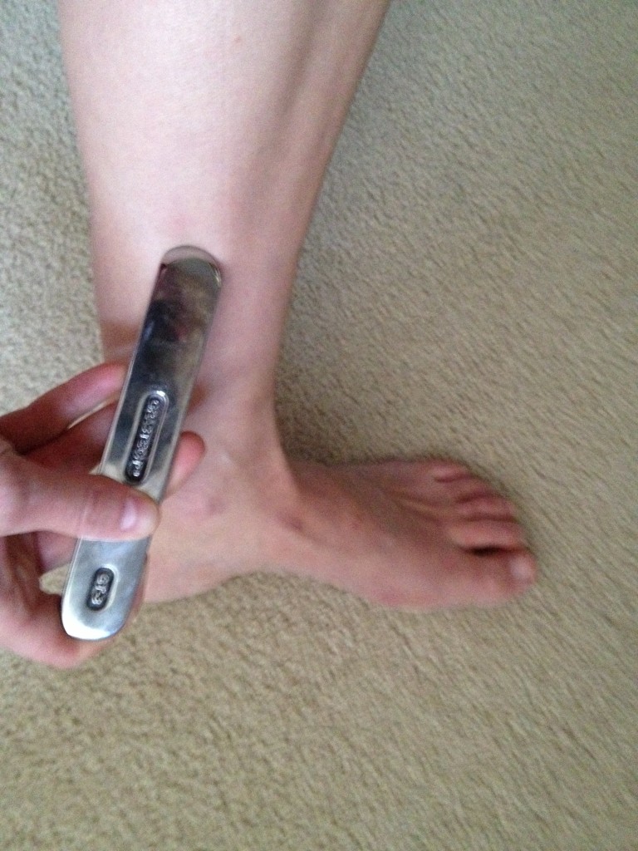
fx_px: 860
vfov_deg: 52.6
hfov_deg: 40.7
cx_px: 319
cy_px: 426
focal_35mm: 35
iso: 640
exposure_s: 1/15
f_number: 2.4
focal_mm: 4.28
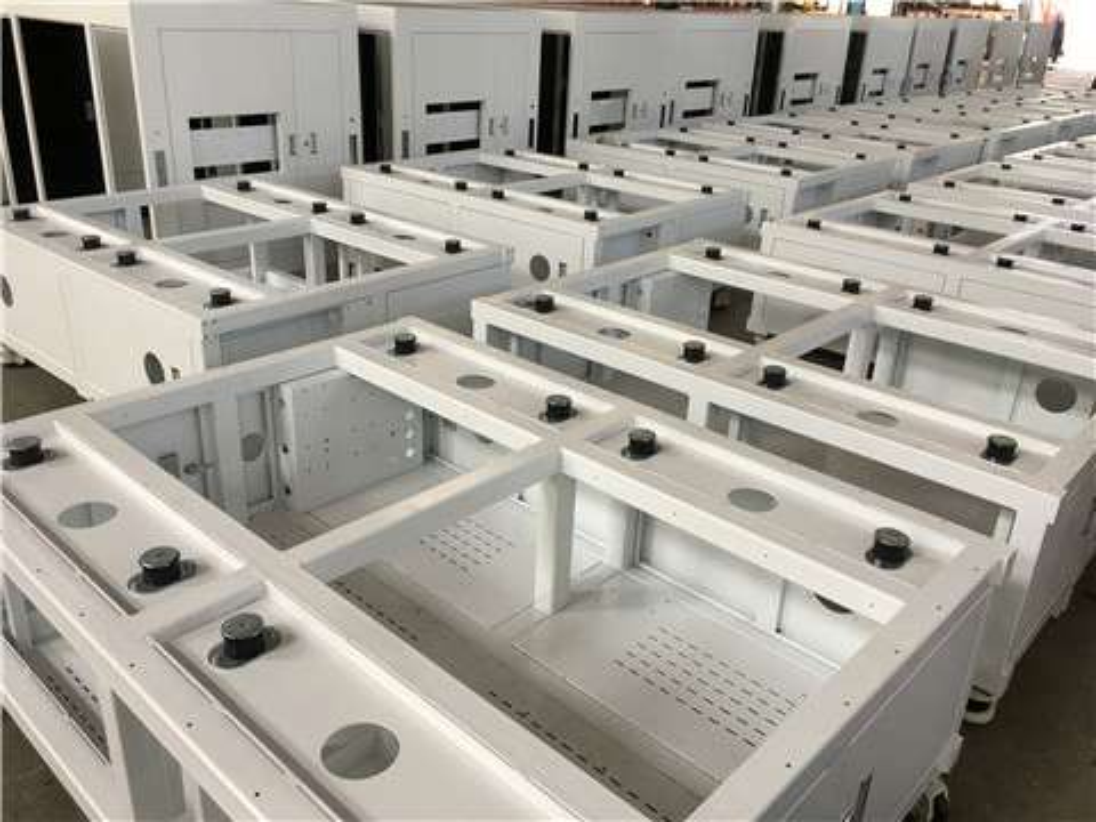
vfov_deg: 48.2
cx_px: 548
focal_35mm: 29
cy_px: 411
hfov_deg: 61.7
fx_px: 918
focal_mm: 4.15
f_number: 2.2
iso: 25
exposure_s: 1/50
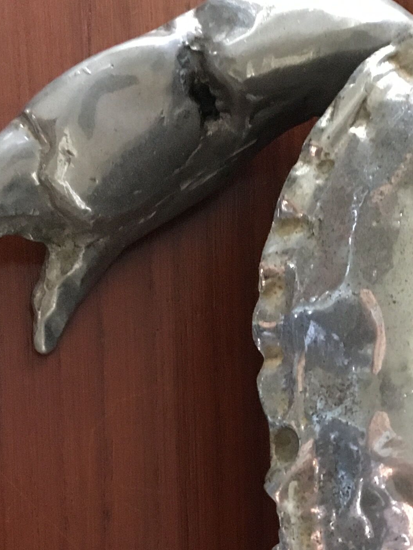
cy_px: 512
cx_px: 404
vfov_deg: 22.9
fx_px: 1320
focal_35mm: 83
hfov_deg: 17.4
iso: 250
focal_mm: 4.15
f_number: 2.2
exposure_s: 1/17
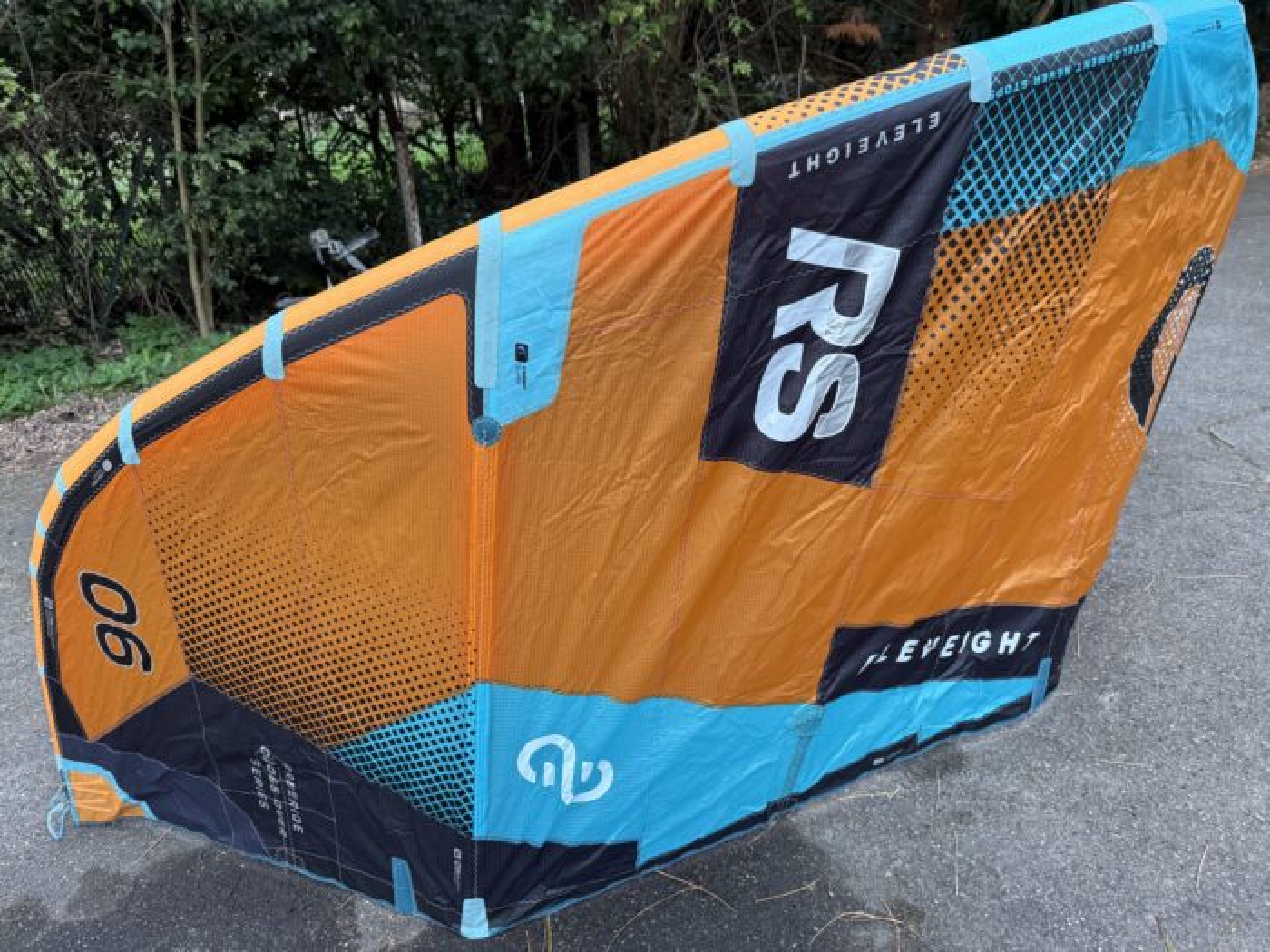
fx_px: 881
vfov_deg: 56.8
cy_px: 476
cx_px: 635
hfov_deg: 71.6
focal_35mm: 24
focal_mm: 6.76
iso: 200
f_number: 1.78
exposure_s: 1/108
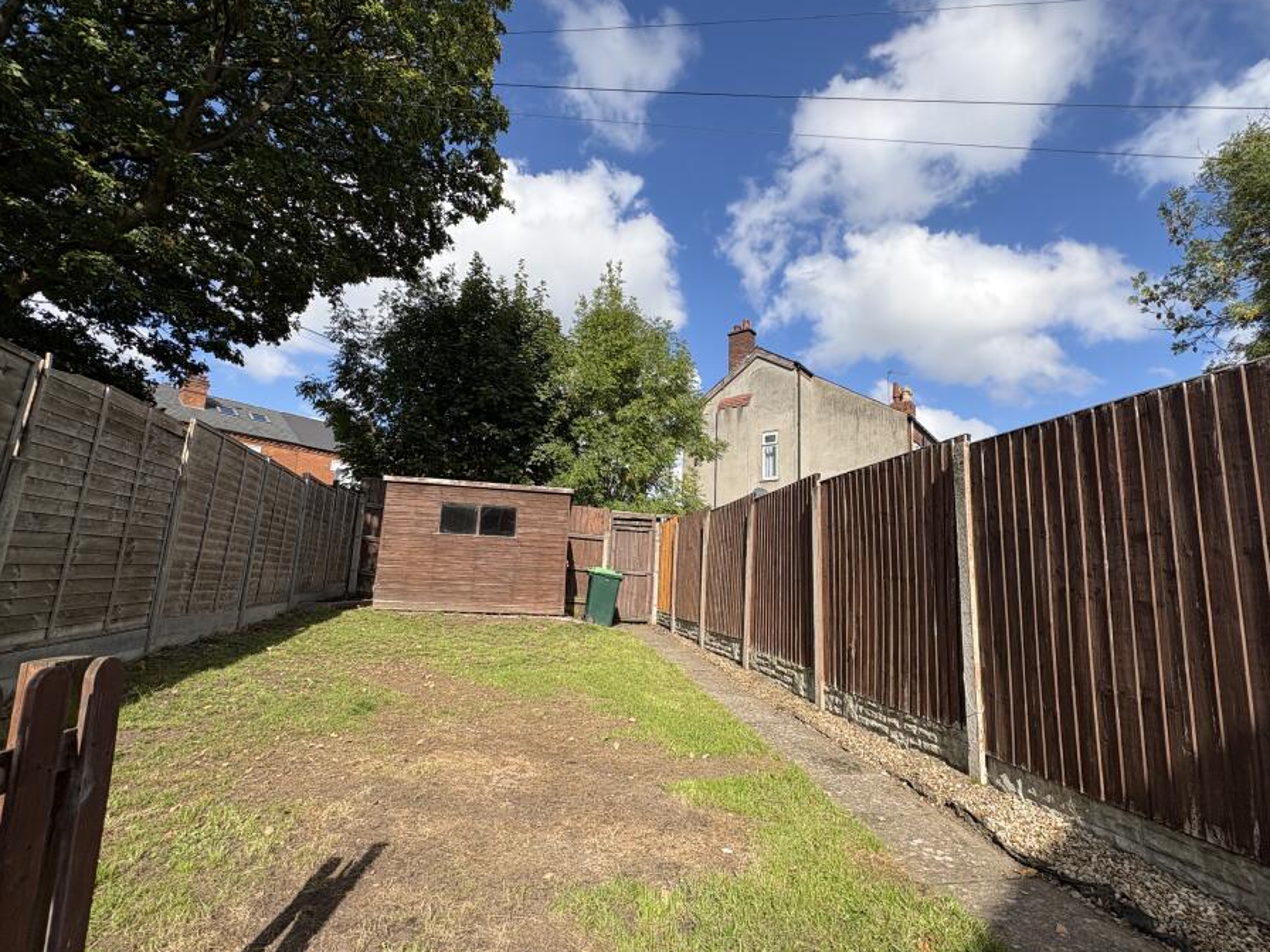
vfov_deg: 78.1
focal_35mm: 16
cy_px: 489
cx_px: 679
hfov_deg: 94.4
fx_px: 587
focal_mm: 2.22
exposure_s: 1/1567
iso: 40
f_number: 2.2
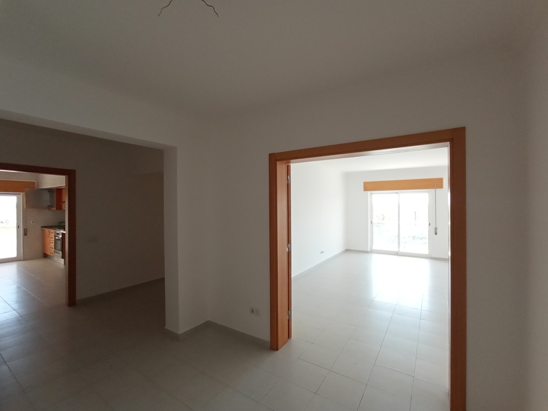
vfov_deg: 81.7
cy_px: 206
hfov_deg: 98.2
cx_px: 274
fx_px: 237
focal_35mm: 15
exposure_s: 1/100
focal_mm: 1.65
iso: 135
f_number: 2.2
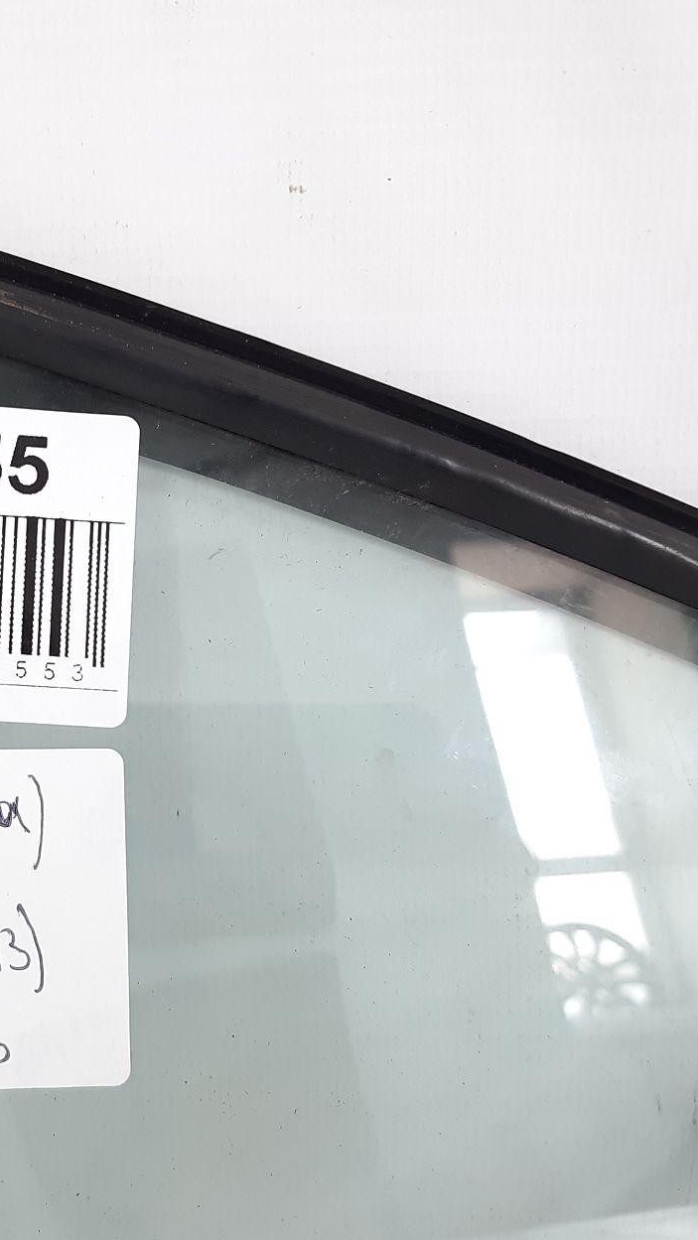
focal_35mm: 40
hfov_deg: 28.1
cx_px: 12
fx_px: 1316
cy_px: 627
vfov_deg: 50.5
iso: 100
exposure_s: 1/50
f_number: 1.7
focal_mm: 3.93
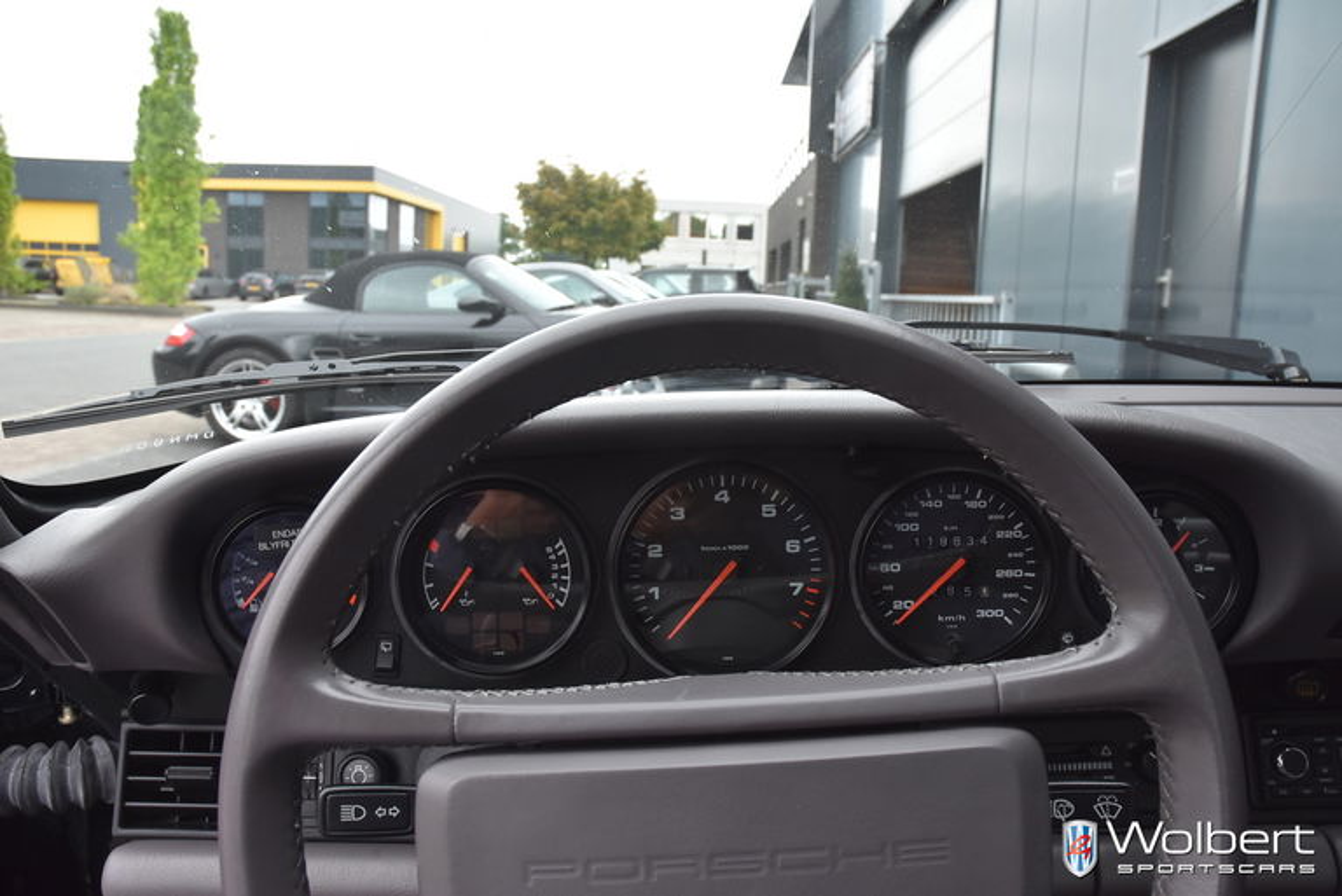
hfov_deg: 67.4
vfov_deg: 48.0
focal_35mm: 27
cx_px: 671
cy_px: 448
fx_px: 1007
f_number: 7.1
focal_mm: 18
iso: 800
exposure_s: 1/200
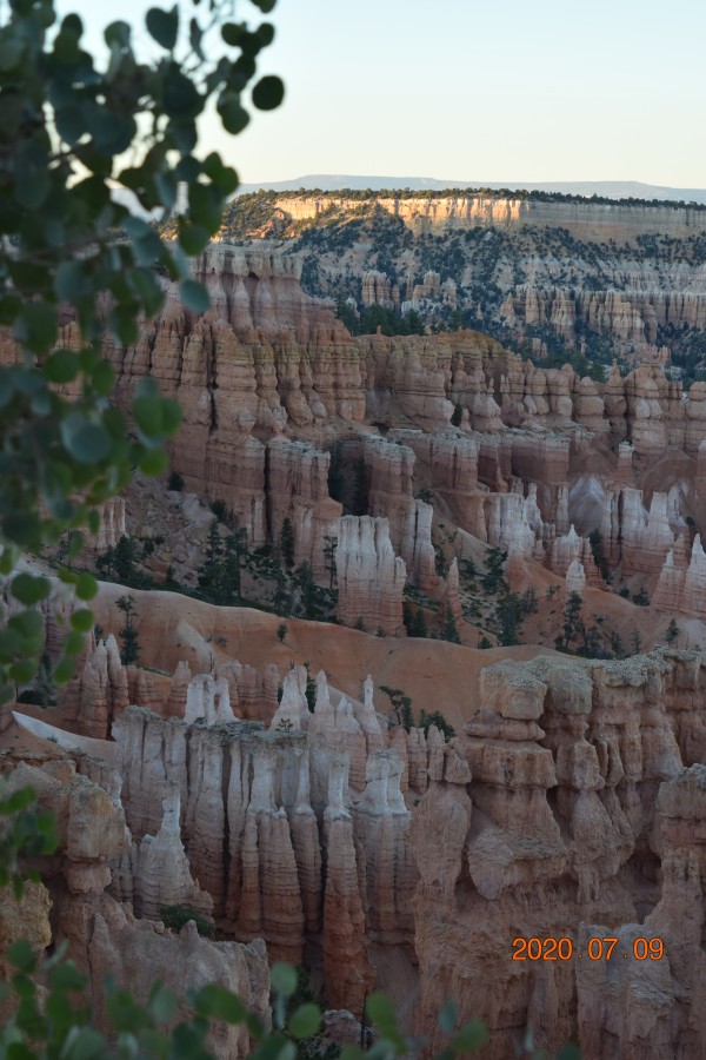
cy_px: 530
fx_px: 2427
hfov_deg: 16.6
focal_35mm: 82
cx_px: 353
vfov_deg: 24.6
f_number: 5.6
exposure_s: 1/125
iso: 450
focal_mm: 55
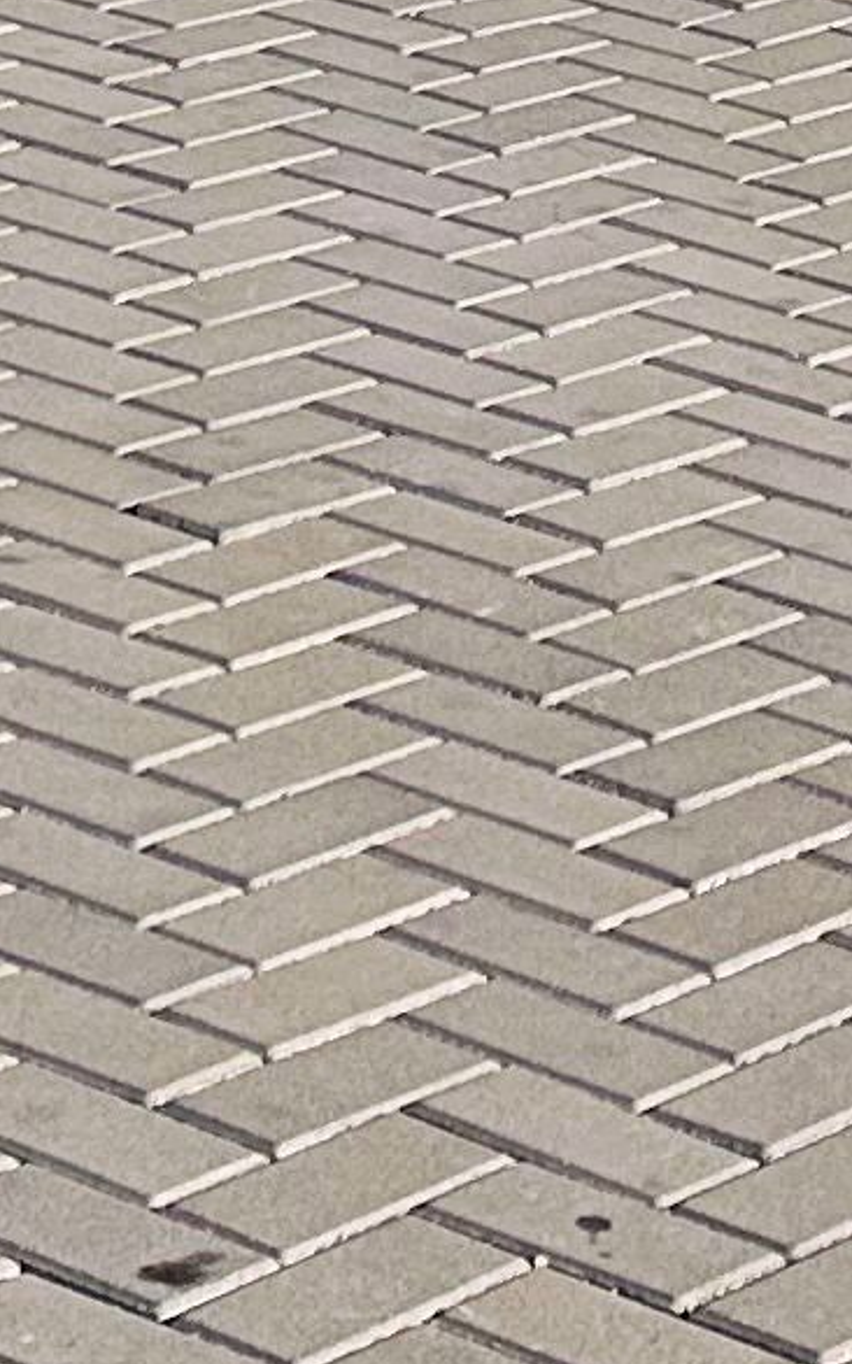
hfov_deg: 7.2
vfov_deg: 10.4
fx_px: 6505
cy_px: -1878
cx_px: 1823
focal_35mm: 175
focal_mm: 6.86
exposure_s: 1/6623
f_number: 1.78
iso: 80
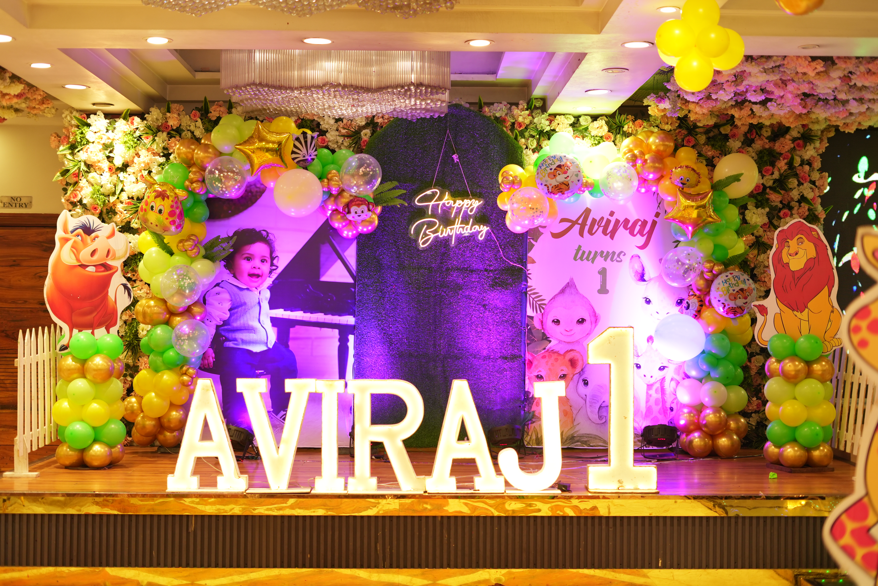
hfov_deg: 39.6
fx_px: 1219
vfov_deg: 27.0
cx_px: 439
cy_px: 293
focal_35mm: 50
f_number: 2.5
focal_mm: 50
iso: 640
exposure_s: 1/160
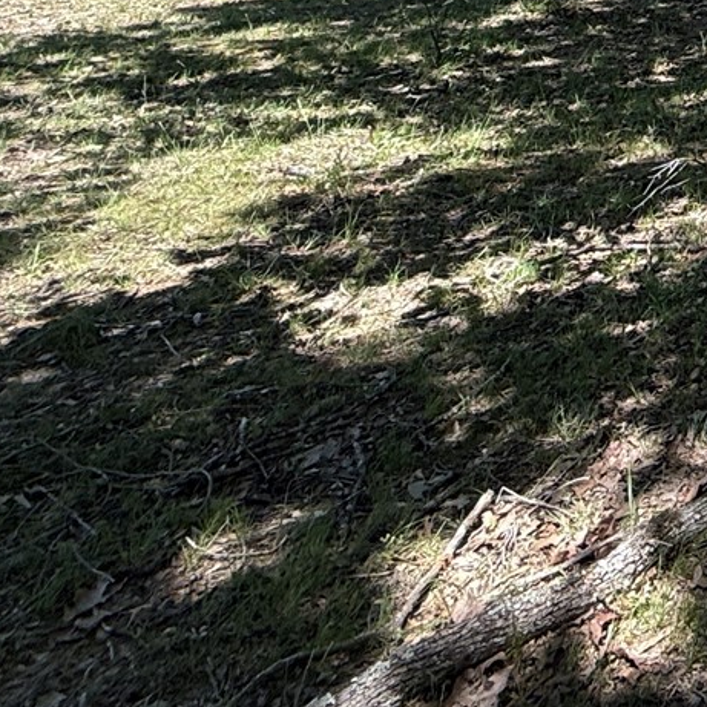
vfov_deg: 23.7
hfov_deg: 22.0
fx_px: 1271
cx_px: 1208
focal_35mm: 55
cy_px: -391
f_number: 2.2
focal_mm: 2.22
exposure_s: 1/262
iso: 50
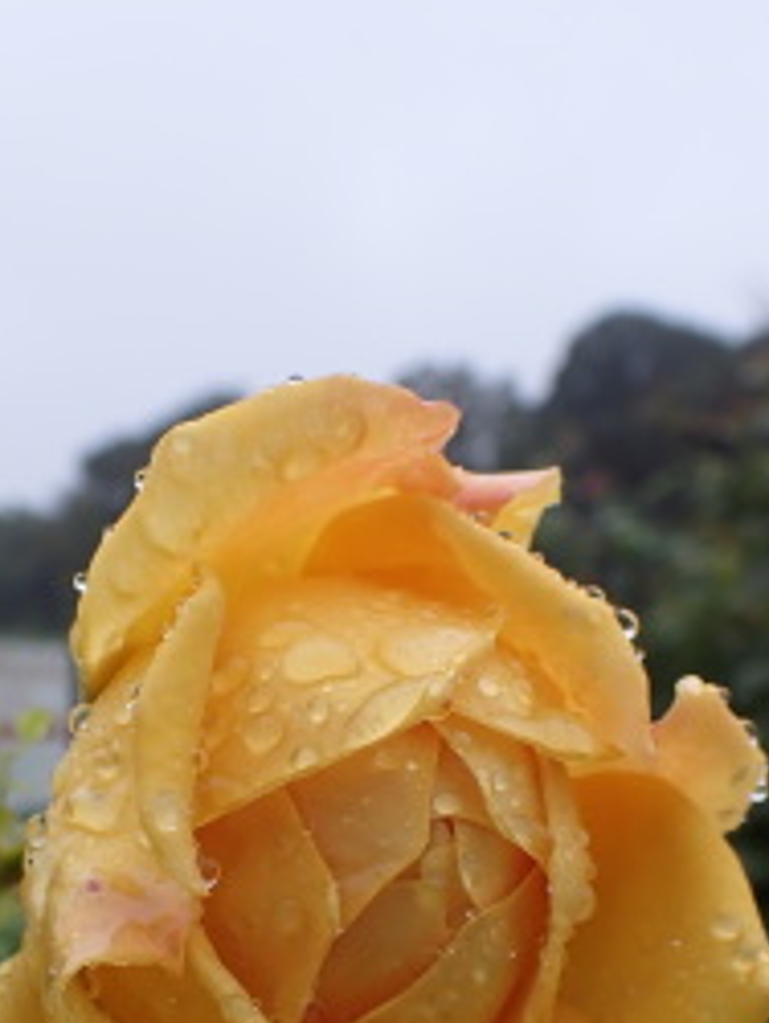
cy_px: 872
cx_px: 321
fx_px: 1774
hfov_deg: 24.4
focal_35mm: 60
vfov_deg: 31.0
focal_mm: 5.4
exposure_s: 1/640
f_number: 3.2
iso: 100
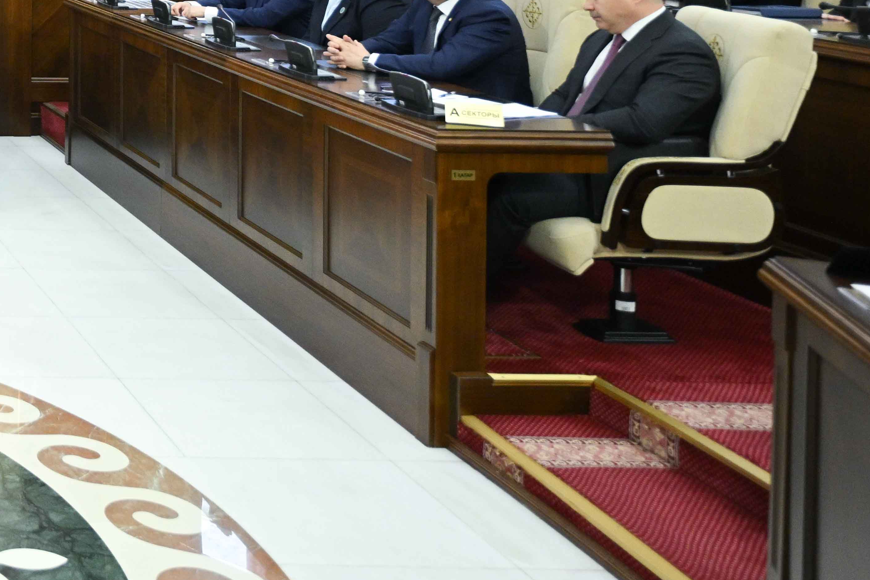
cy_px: -156
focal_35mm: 54
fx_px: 1316
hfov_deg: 27.6
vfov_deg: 22.4
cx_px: -368
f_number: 2.8
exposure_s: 1/160
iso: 1600
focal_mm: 18.5
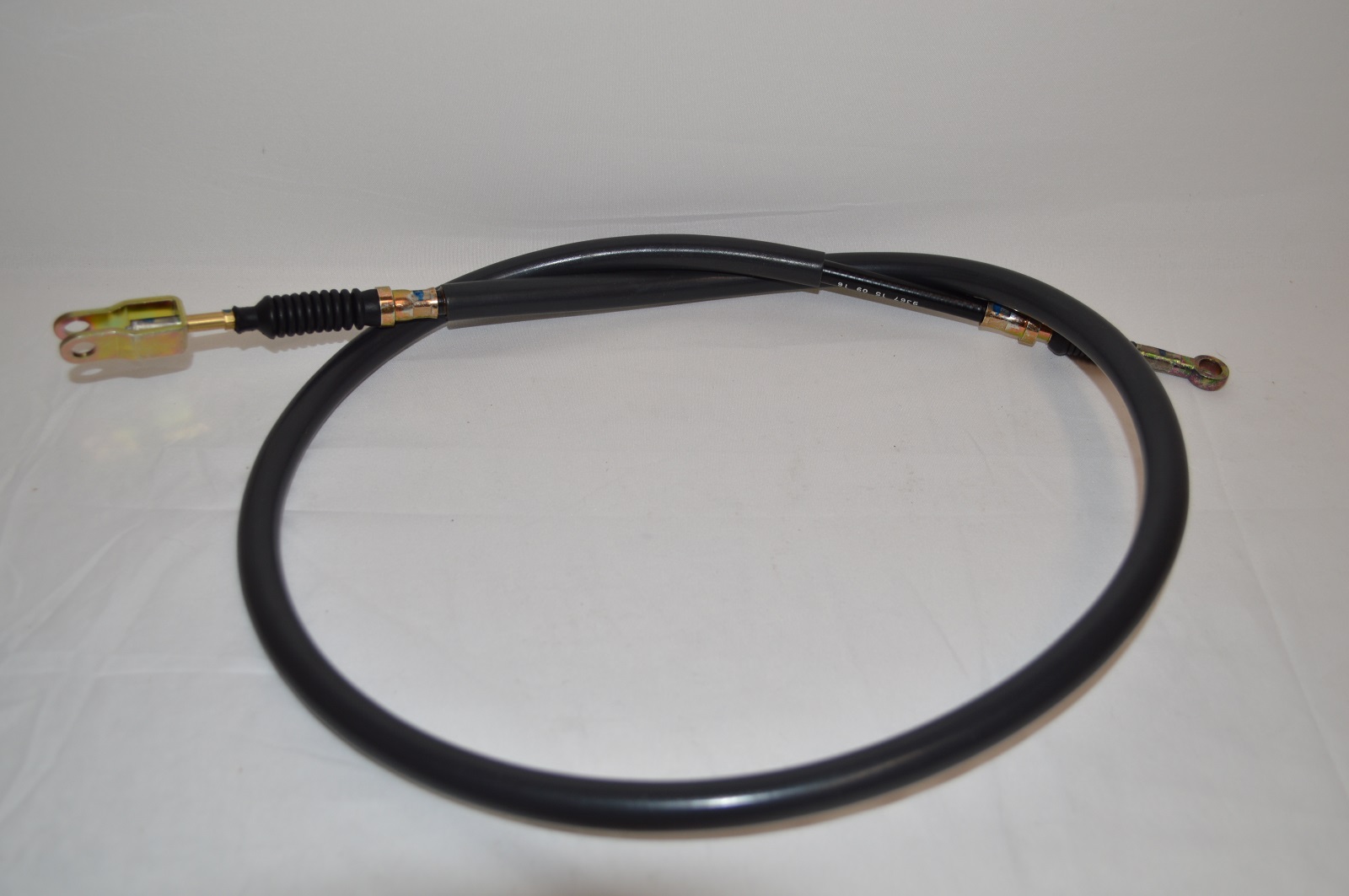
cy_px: 448
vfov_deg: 36.8
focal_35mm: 36
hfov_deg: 53.2
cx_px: 674
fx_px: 1347
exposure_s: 1/60
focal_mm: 24
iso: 100
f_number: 4
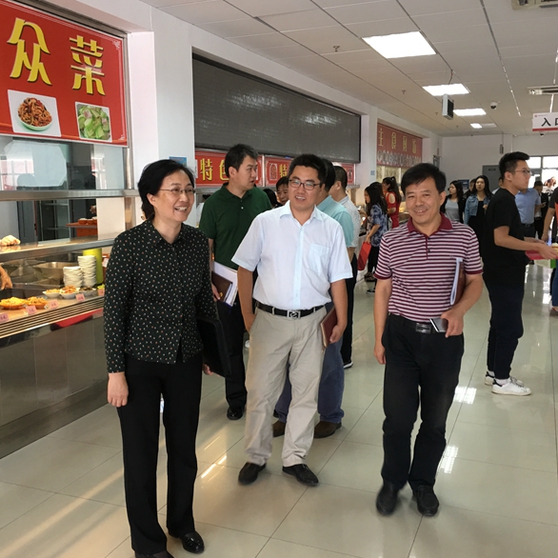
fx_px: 638
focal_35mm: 35
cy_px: 283
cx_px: 266
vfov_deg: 47.2
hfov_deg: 47.2
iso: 50
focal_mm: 4.15
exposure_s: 1/17
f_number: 2.2
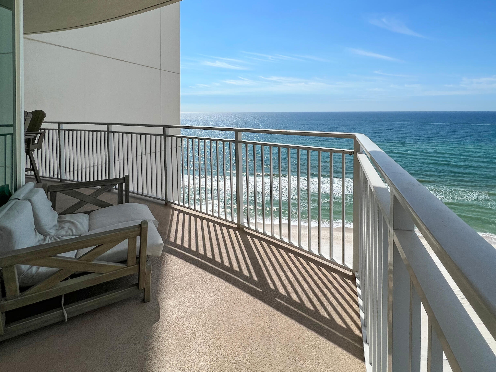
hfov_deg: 94.0
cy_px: 171
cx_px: 280
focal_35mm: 16
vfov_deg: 77.9
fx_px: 229
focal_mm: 1.57
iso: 32
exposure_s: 1/4785
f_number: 1.8
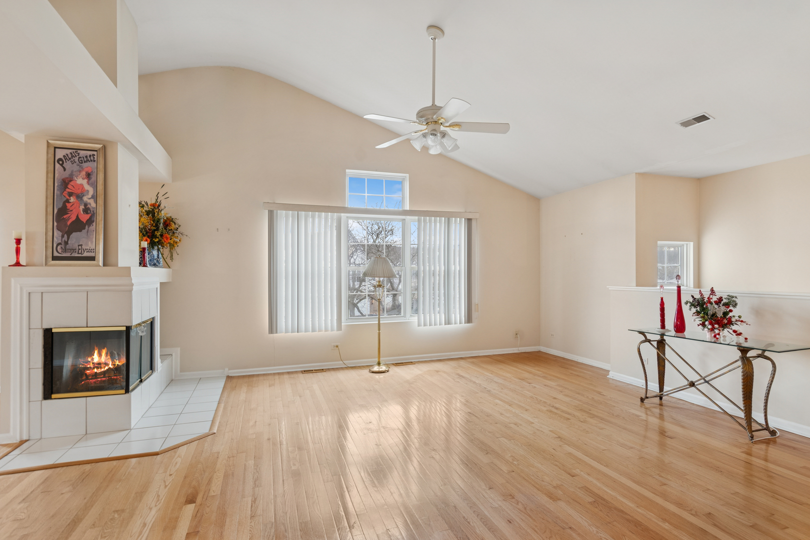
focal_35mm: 18
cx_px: 405
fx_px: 405
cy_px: 270
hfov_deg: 90.0
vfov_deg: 67.4
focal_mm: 12
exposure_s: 1/13
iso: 250
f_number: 8
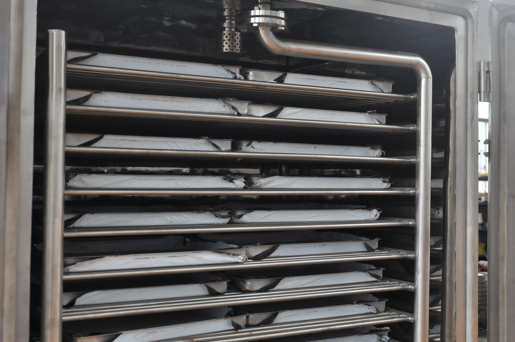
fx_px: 686
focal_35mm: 48
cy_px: 171
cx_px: 258
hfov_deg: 41.2
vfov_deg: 28.0
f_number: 5
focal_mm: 32
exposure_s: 1/125
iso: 800
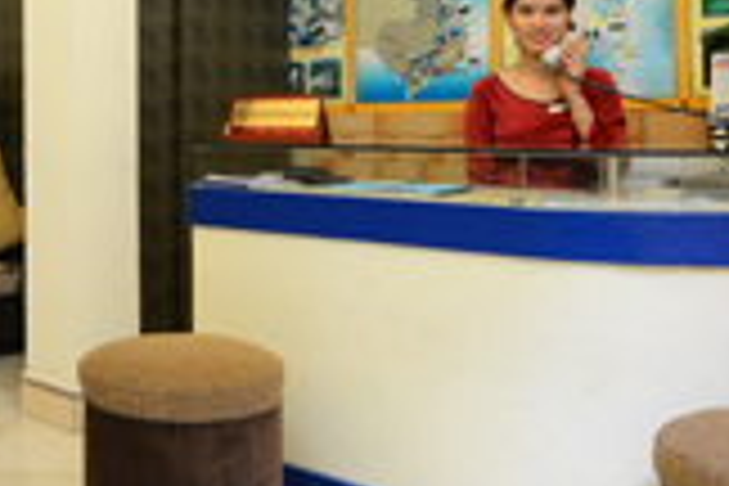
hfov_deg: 35.5
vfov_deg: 25.6
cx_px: 50
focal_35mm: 52
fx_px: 1053
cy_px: 99
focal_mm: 14
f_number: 10
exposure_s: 1/1.6
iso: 200
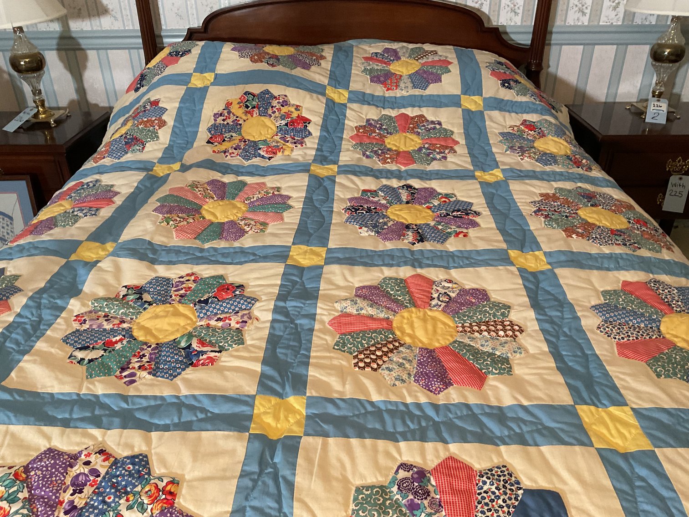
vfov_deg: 48.2
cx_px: 344
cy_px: 258
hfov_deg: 61.7
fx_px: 577
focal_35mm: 29
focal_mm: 3
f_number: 1.8
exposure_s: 1/60
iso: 160
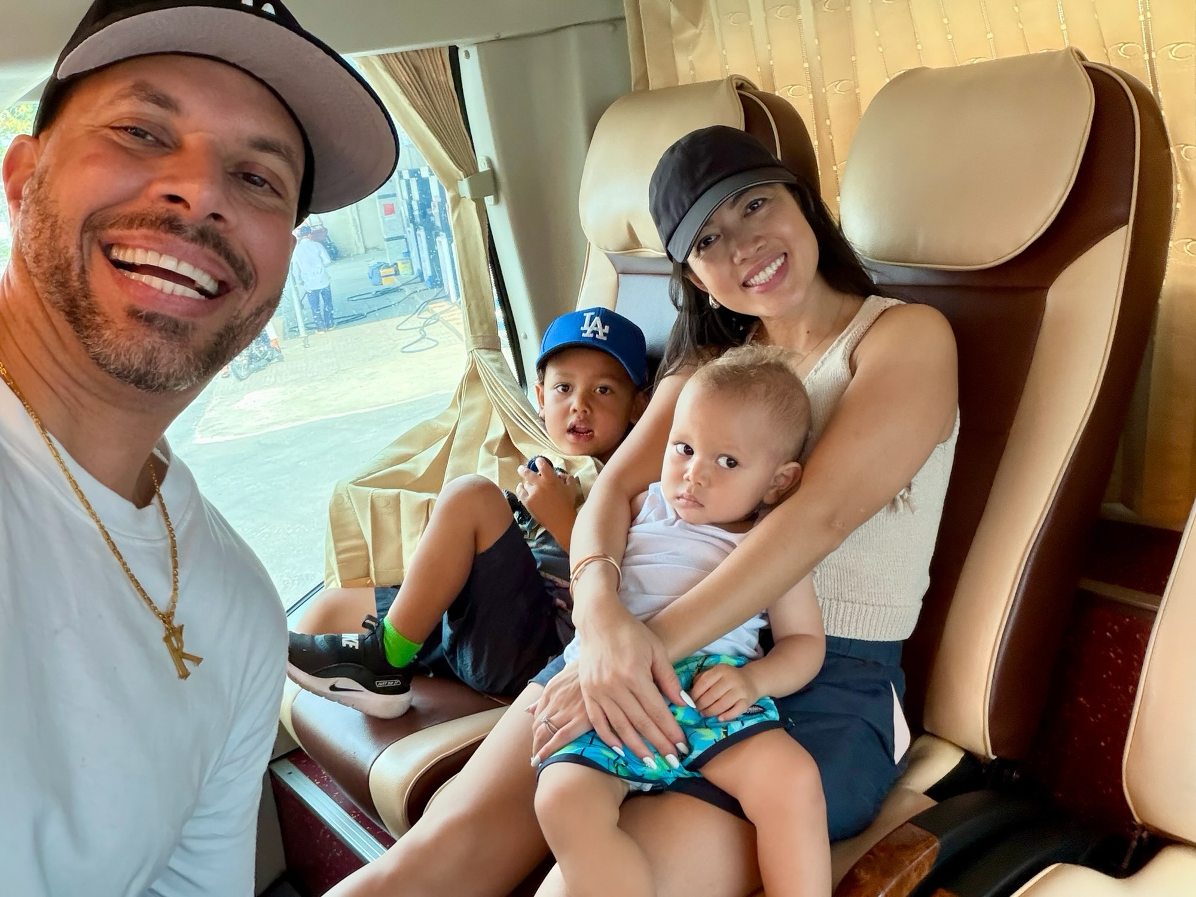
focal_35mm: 30
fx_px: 1037
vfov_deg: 46.8
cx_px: 598
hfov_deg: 60.0
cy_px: 448
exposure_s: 1/39
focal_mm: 2.71
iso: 400
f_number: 1.9
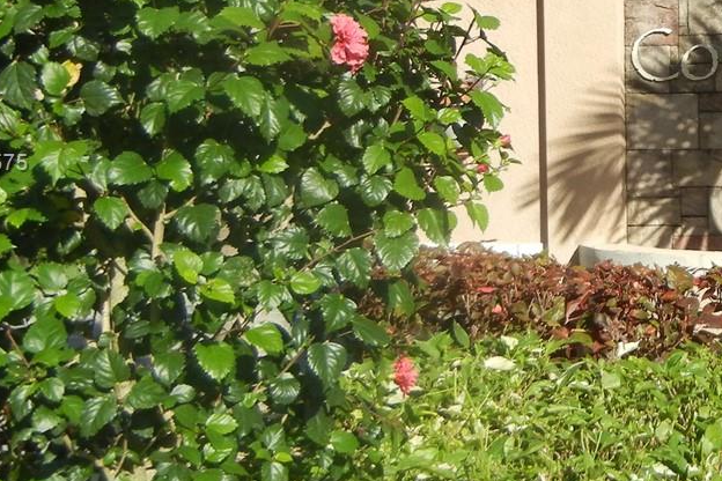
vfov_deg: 17.0
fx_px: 1604
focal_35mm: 80
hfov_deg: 23.9
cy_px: 164
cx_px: 771
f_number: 7
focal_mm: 5.4
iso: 160
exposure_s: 1/328
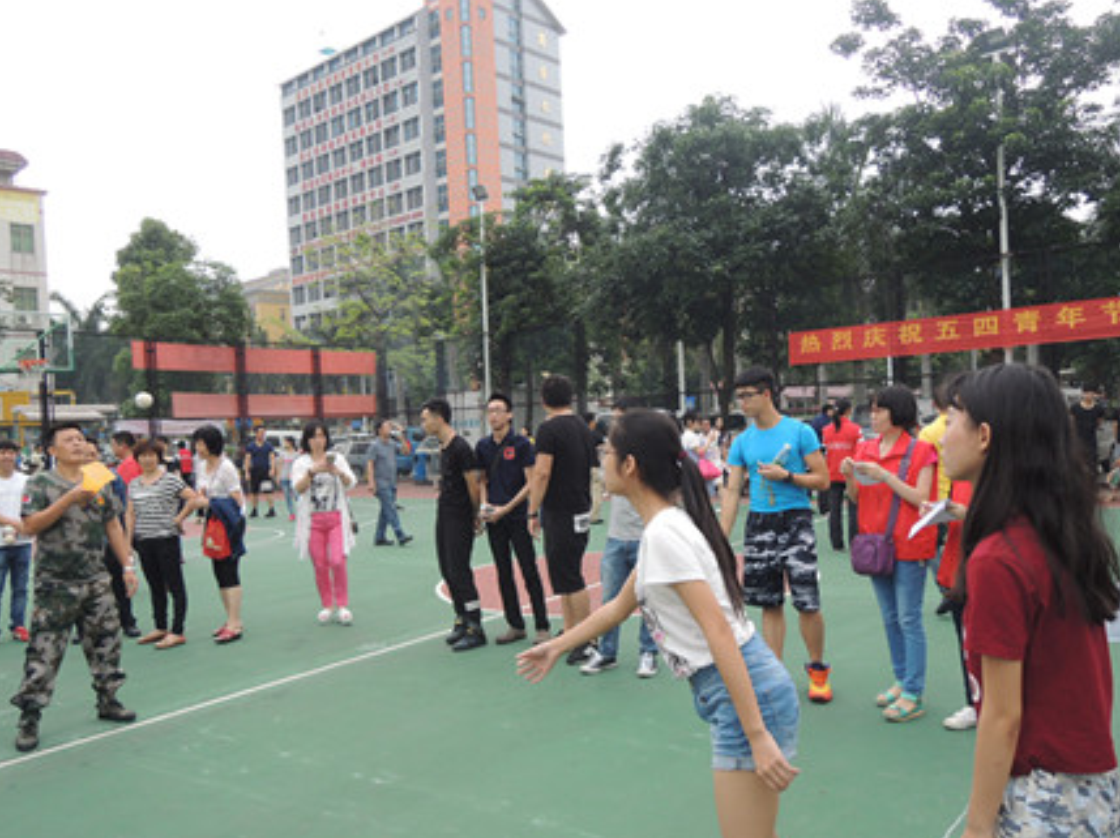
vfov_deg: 49.6
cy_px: 469
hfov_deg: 63.4
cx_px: 527
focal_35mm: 28
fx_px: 905
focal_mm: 4.3
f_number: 2.8
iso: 100
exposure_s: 1/400
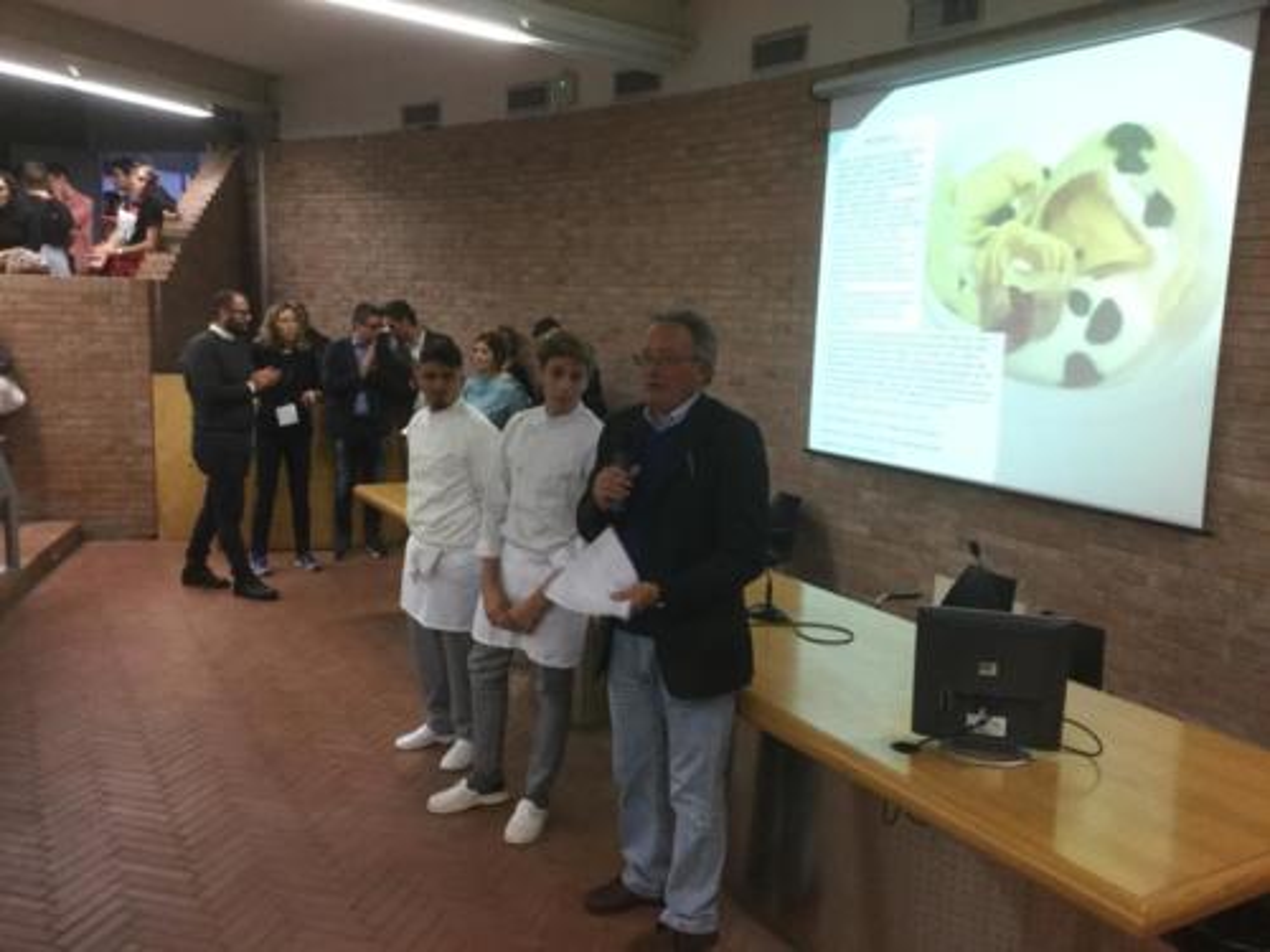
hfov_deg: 58.4
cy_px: 476
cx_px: 635
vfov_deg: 45.4
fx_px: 1137
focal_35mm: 31
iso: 160
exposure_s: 1/33
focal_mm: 3.3
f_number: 2.4
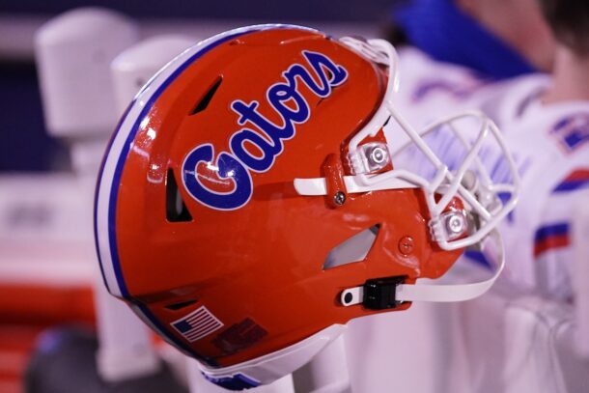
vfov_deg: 5.4
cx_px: 294
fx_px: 4189
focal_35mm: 256
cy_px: 196
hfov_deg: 8.0
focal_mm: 171
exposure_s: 1/2000
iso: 6400
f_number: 2.8
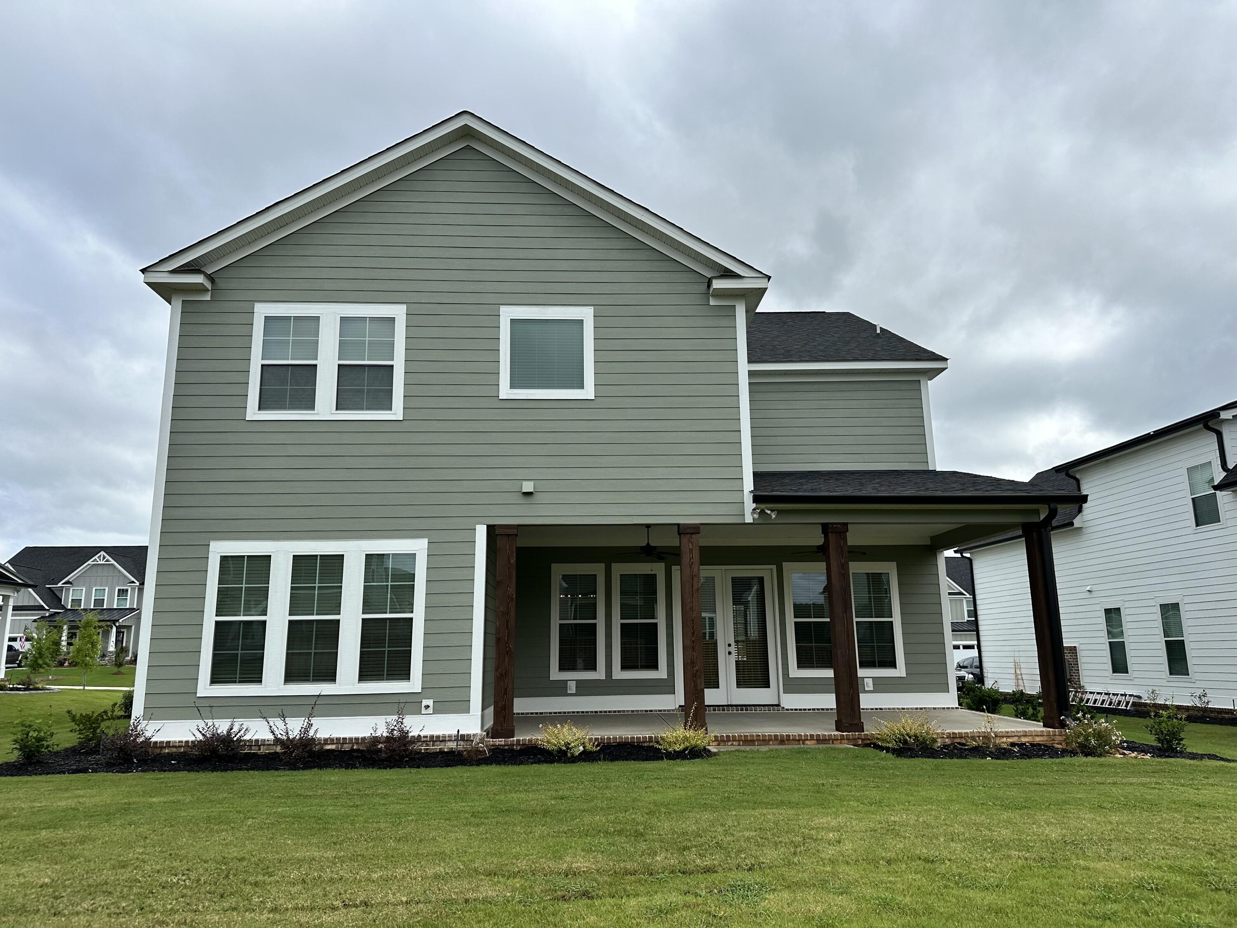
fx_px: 858
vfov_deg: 56.8
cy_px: 464
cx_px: 618
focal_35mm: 24
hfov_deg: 71.6
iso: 80
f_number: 1.78
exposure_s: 1/4762
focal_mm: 6.86
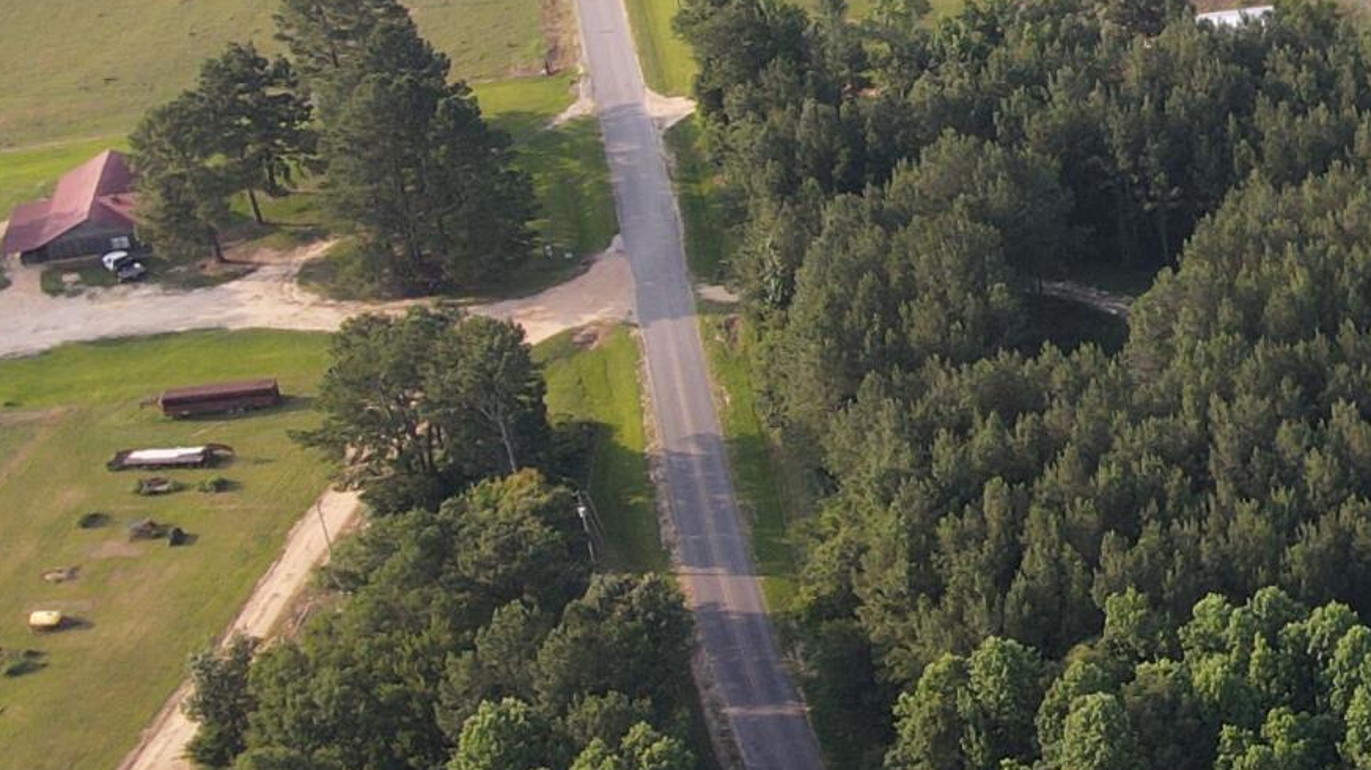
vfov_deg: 13.3
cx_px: 2259
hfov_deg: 19.4
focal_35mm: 90
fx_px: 3271
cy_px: 41
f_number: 2.8
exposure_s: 1/180
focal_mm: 4.5
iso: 100
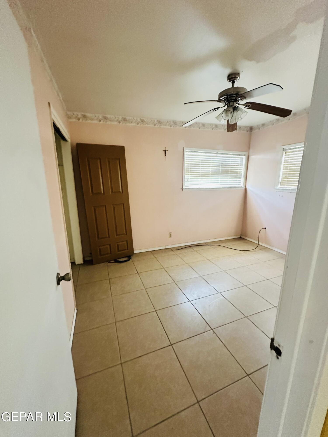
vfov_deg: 102.1
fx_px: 177
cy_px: 218
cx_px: 164
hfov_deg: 85.7
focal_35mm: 14
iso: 1000
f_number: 2.2
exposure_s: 1/60
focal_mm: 2.22
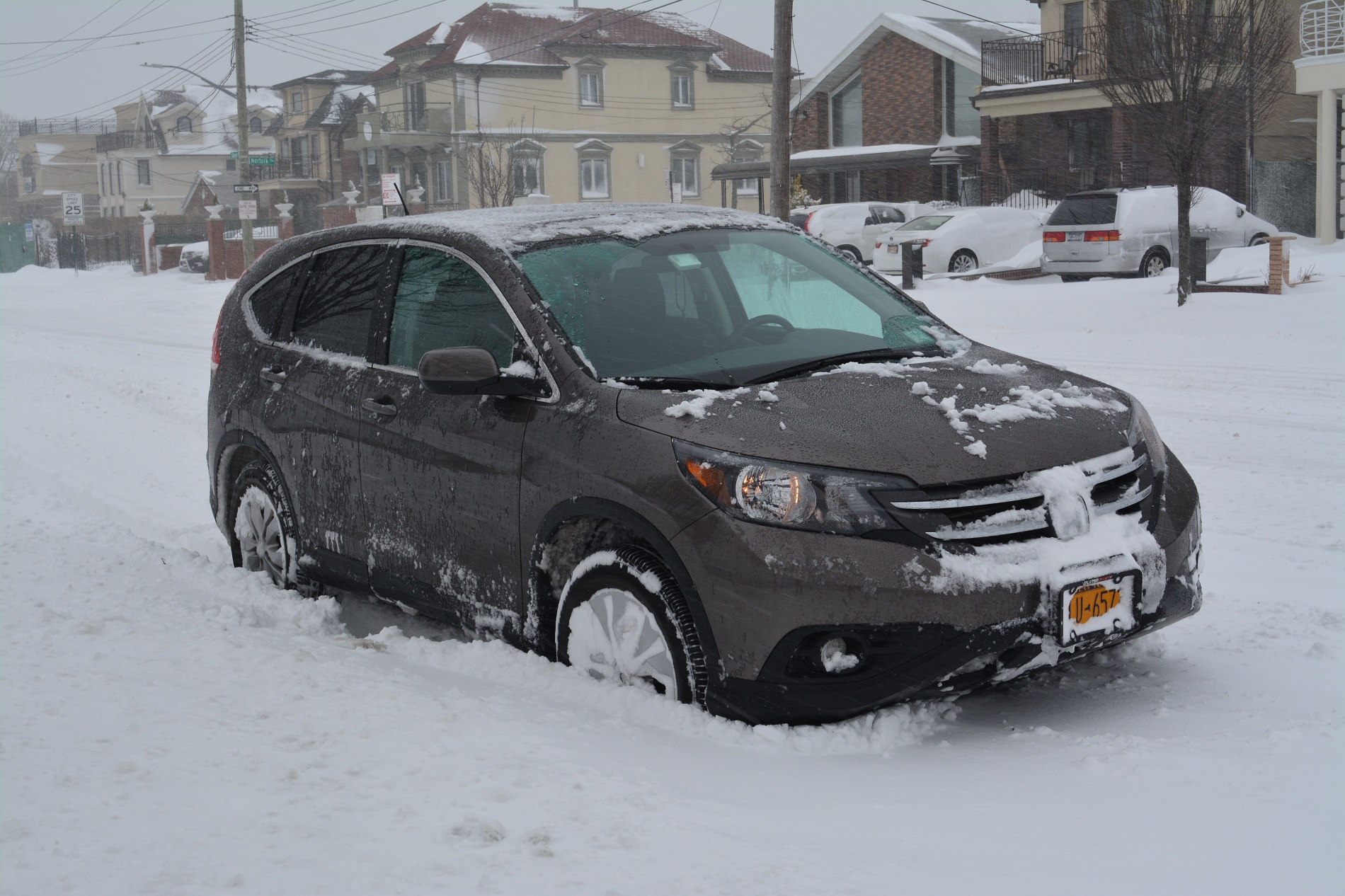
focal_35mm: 45
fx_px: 1681
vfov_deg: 29.9
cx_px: 672
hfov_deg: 43.6
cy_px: 448
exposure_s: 1/80
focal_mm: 30
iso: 200
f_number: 10
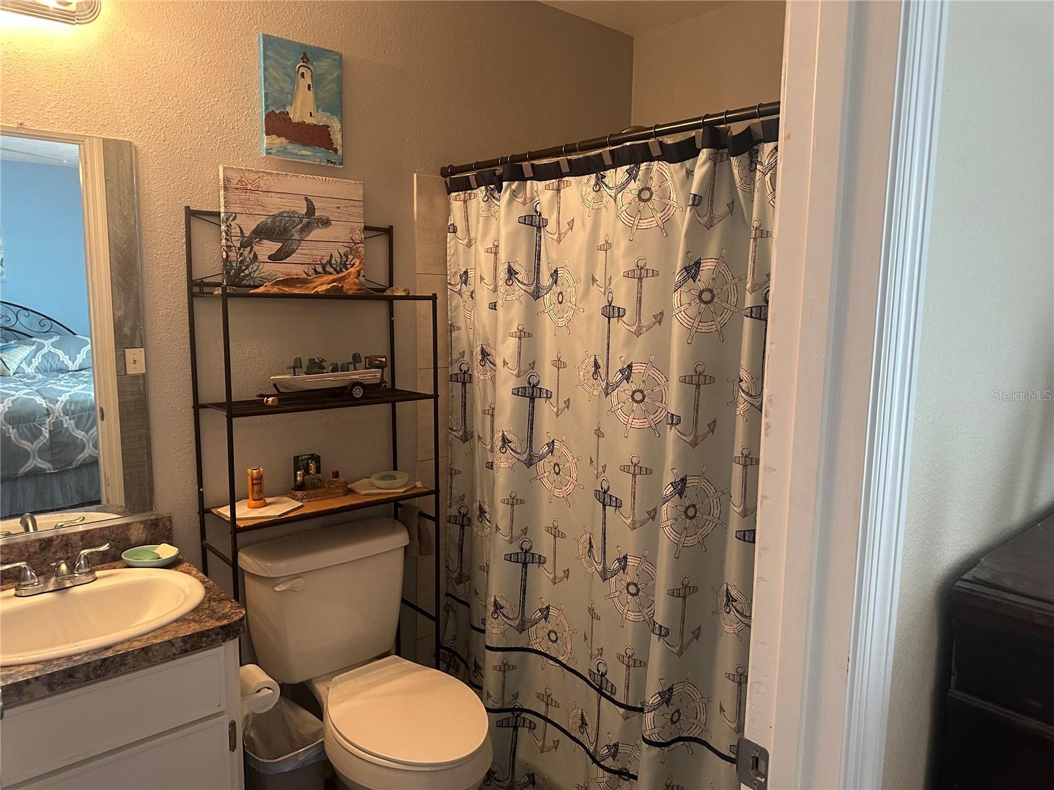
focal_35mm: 24
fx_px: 731
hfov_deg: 71.6
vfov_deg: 56.8
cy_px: 395
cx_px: 527
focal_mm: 6.86
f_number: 1.78
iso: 250
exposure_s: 1/60
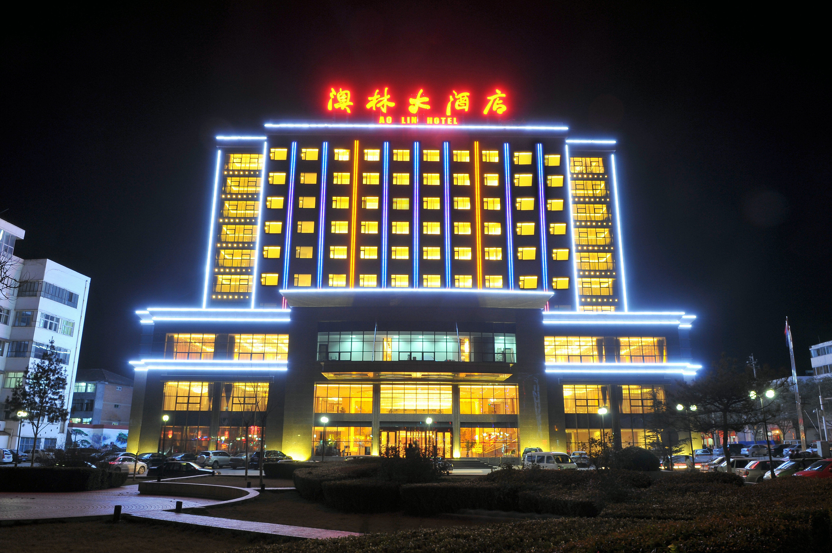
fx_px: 589
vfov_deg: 50.3
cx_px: 416
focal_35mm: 26
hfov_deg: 70.5
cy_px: 276
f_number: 9
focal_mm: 17
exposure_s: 2
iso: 200
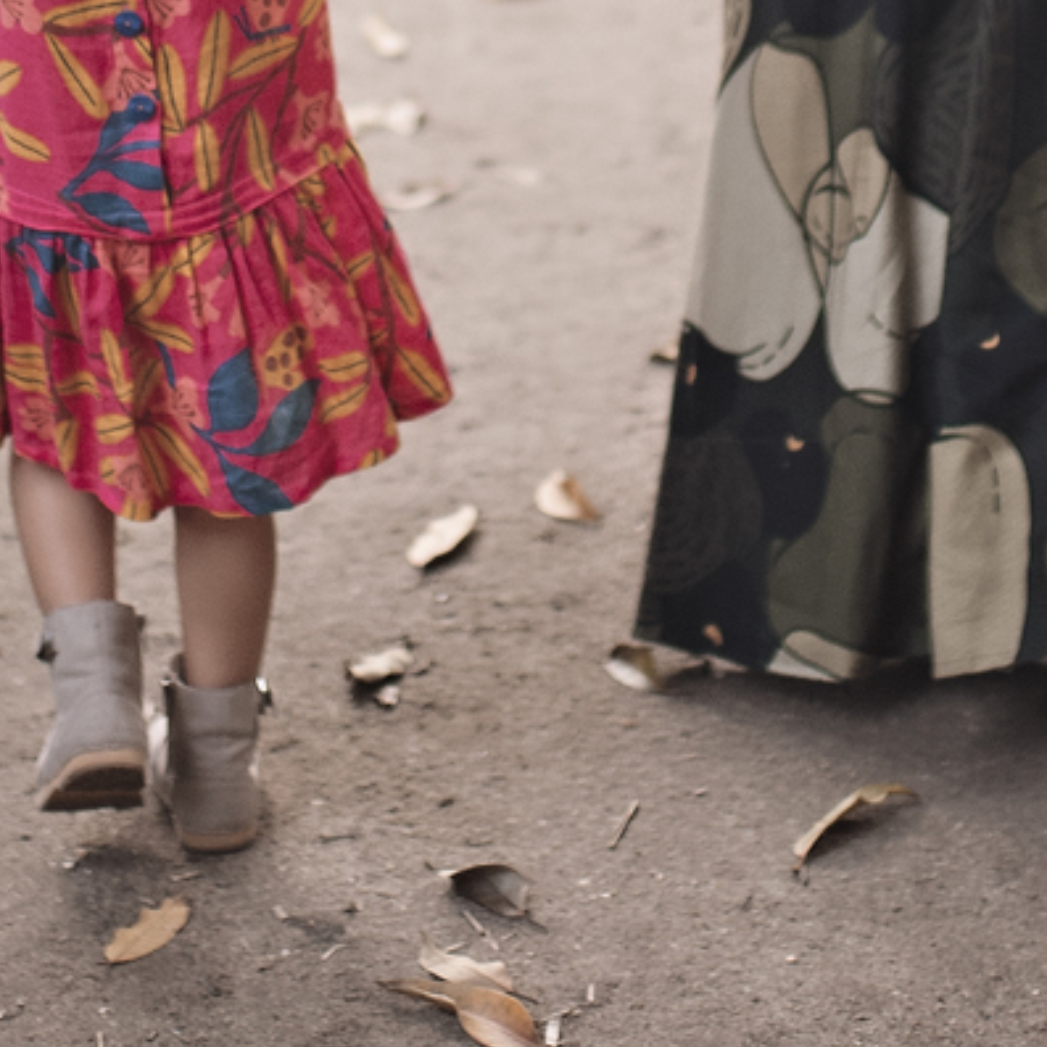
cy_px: -468
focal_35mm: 135
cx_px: 345
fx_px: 4620
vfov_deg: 12.4
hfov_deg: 12.9
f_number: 1.4
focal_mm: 35
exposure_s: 1/640
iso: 800
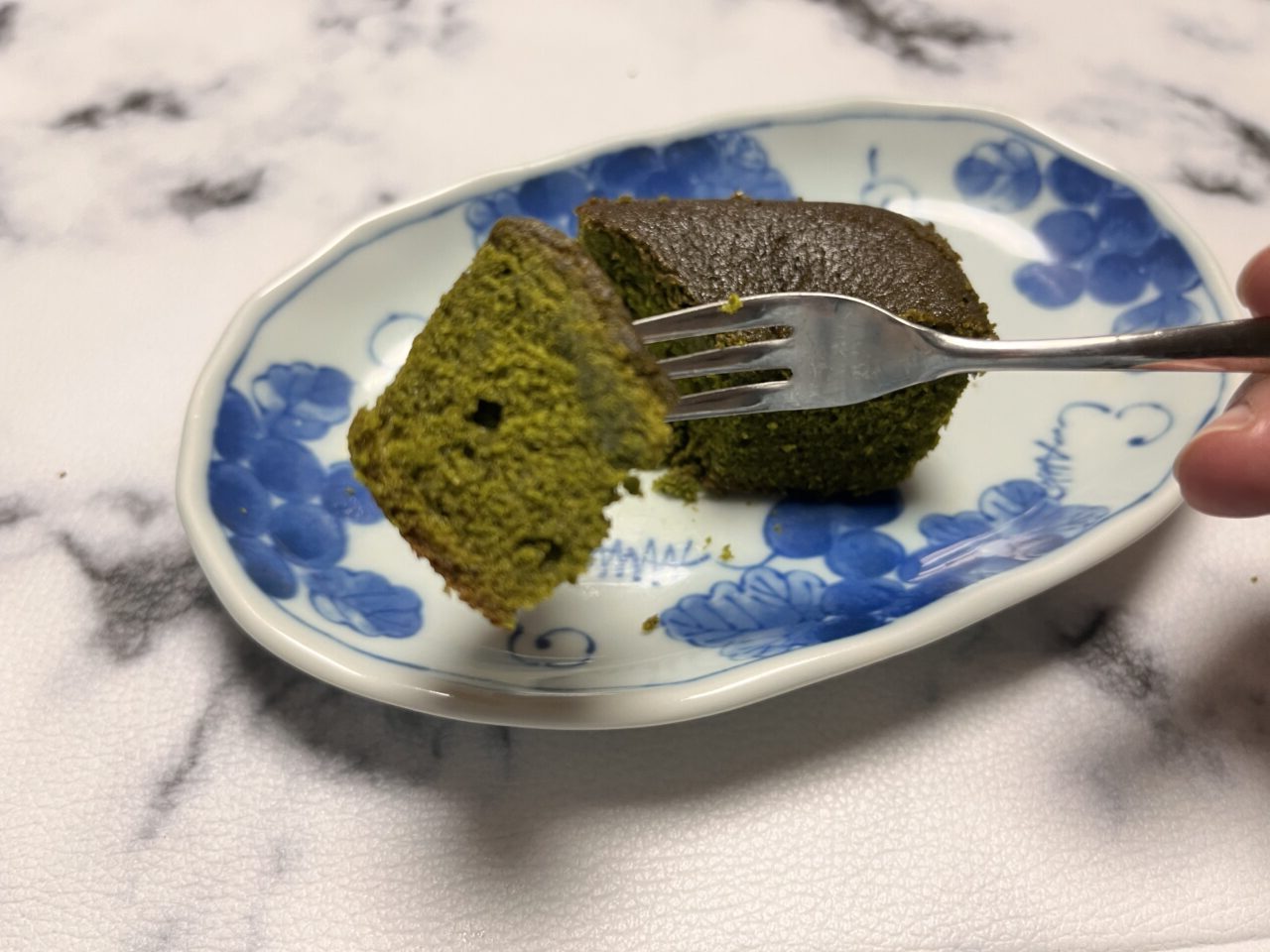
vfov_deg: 53.1
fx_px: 954
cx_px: 635
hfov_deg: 67.3
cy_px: 476
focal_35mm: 26
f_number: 1.6
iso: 100
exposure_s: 1/50
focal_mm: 5.1
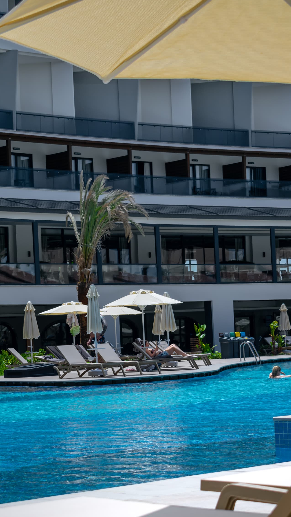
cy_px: 319
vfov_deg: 22.2
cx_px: 122
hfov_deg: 12.6
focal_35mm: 96
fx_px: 1317
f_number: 5.3
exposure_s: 1/400
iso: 100
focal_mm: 46
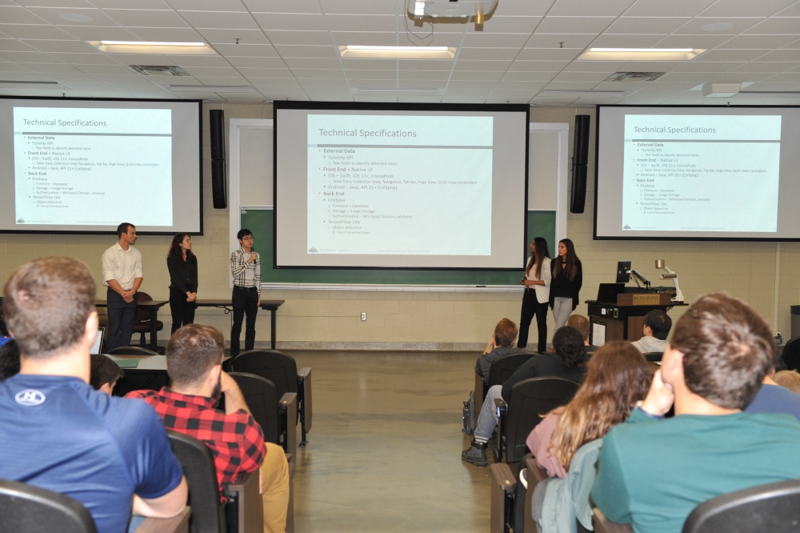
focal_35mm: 38
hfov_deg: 50.7
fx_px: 844
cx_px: 400
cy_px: 266
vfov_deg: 35.0
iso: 1000
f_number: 5
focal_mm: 38
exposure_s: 1/60
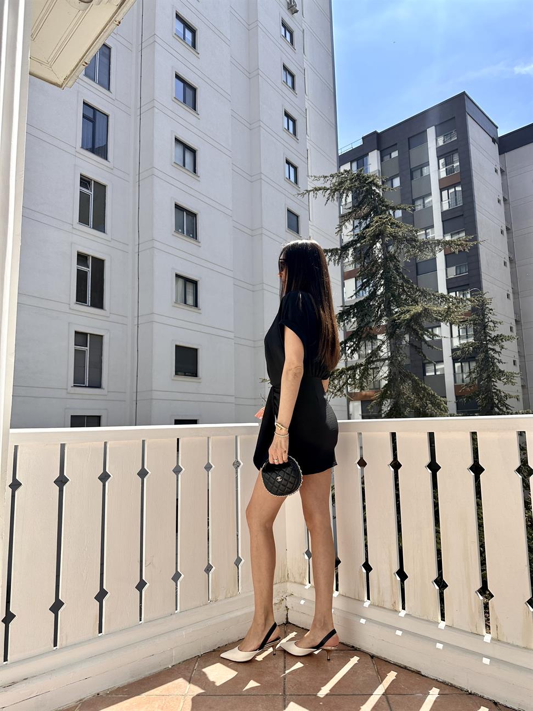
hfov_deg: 56.8
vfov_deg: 71.6
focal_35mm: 24
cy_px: 356
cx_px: 266
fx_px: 493
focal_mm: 6.86
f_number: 1.78
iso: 80
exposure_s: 1/3472
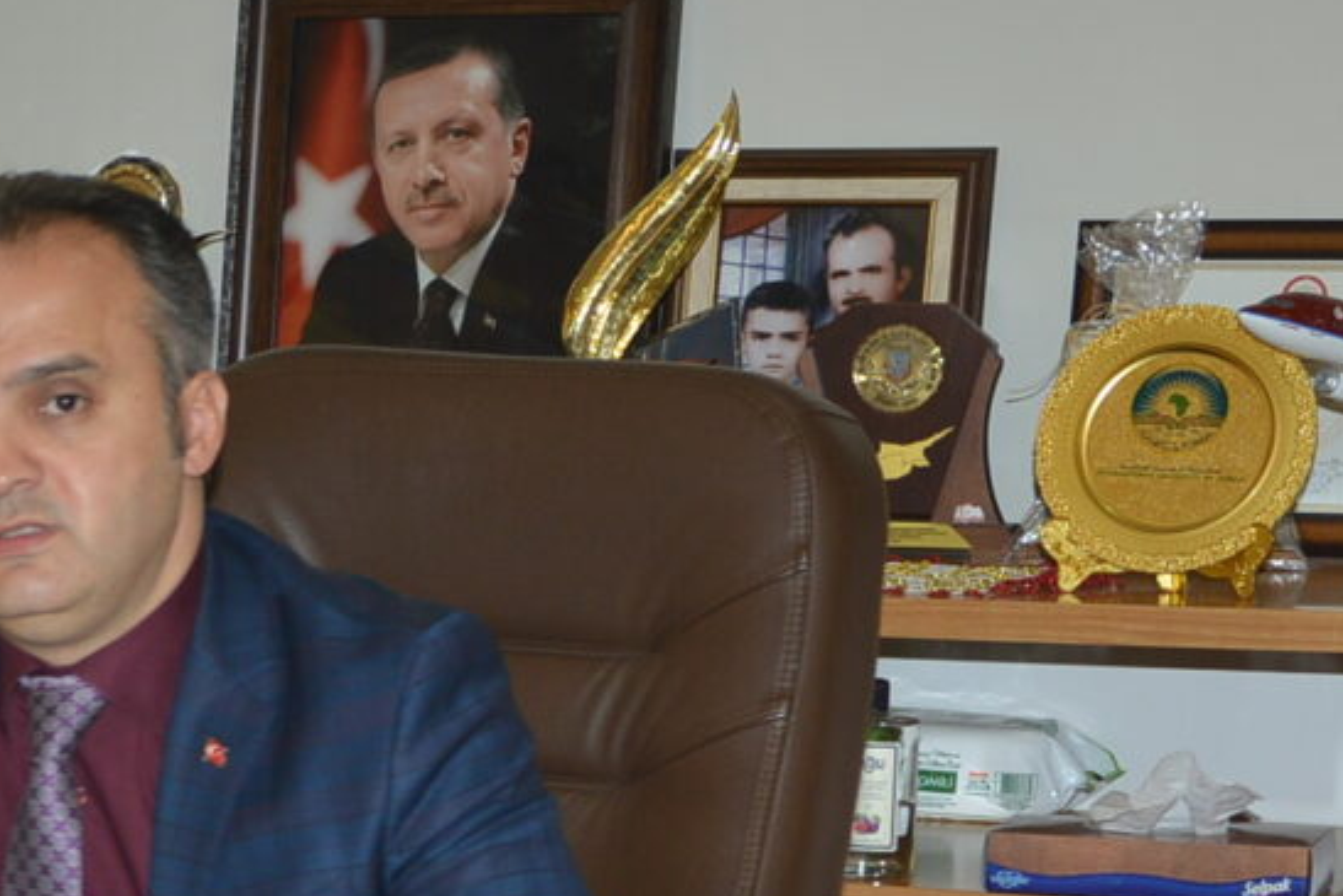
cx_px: -1063
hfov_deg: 11.9
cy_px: 1042
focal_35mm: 159
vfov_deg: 8.6
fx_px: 5933
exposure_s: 1/160
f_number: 3.5
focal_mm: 34
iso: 320
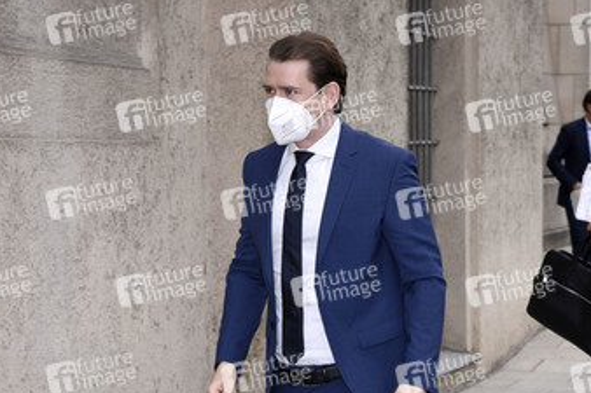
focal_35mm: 140
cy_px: 243
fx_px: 2297
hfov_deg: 14.7
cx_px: 289
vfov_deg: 9.8
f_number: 10
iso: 320
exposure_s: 1/160
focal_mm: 105
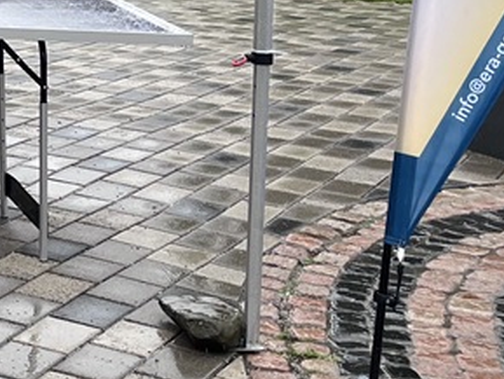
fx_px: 1573
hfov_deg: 16.6
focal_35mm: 108
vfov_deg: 13.3
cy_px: -87
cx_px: -239
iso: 50
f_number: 1.6
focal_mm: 5.1
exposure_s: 1/737
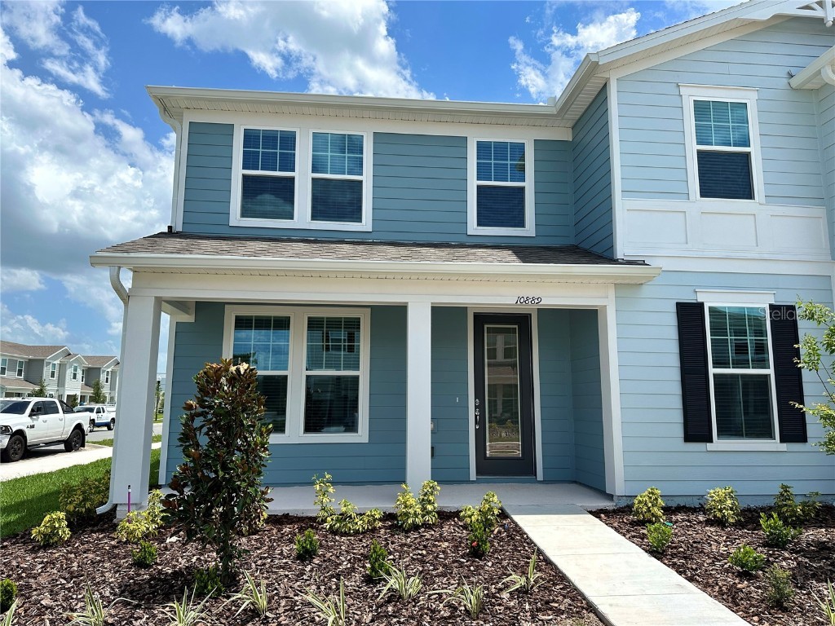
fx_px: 579
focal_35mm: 24
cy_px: 313
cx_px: 418
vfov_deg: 56.8
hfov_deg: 71.6
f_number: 1.78
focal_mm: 6.86
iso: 80
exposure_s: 1/5263
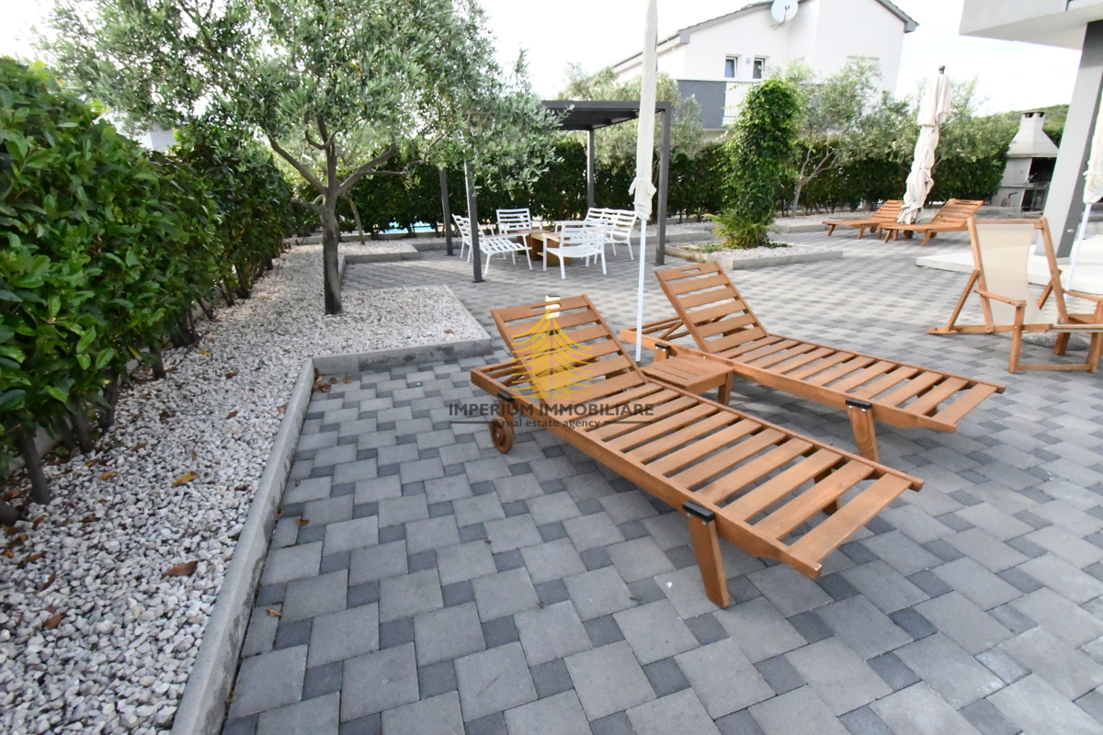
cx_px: 552
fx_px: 490
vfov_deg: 73.7
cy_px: 368
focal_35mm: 16
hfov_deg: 96.7
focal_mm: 11
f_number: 18
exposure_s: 1/1250
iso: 16000
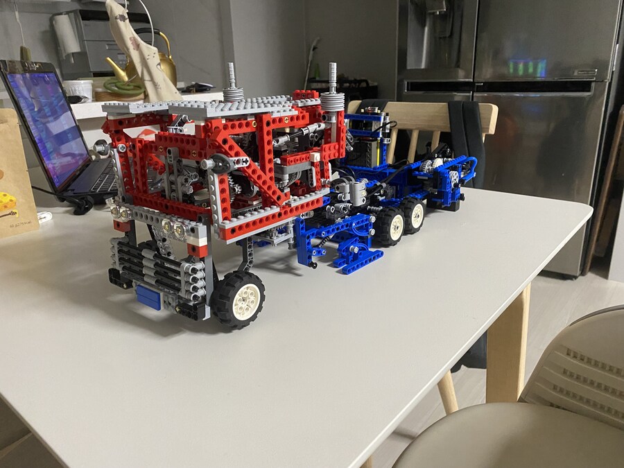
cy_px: 234
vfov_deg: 53.1
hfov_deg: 67.3
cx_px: 312
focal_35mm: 26
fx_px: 469
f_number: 1.8
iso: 500
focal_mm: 4.25
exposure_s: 1/60
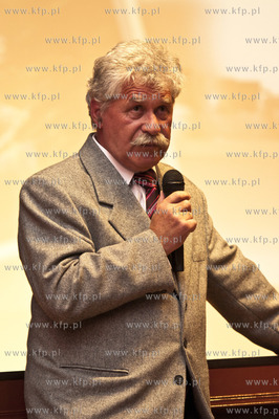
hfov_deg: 9.9
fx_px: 1607
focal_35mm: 138
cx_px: 140
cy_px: 210
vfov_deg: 14.9
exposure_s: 1/50
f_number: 2.8
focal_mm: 92
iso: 1000
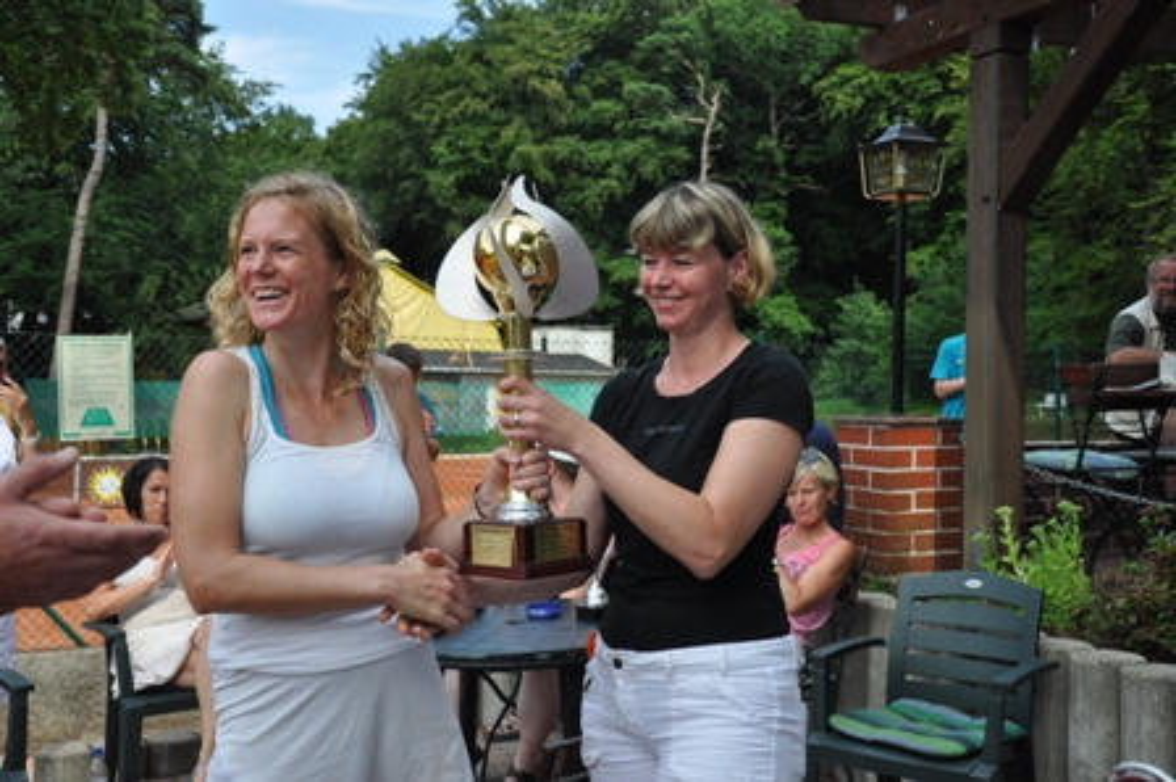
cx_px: 588
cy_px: 391
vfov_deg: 34.2
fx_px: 1273
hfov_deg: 49.6
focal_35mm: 39
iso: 400
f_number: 5
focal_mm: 26
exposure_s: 1/1250
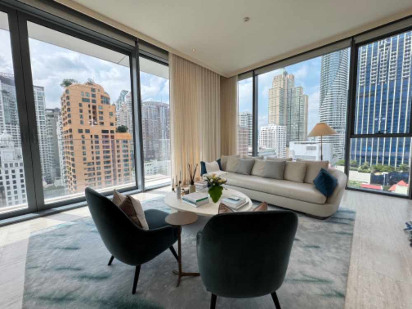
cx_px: 206
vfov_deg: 85.7
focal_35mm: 14
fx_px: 167
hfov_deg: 102.1
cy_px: 154
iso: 40
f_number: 2.2
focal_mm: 2.22
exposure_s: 1/146
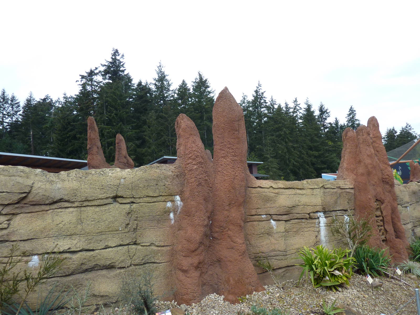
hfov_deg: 69.4
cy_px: 158
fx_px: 303
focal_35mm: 25
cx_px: 210
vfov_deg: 54.9
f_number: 3.3
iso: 125
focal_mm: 4.1
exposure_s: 1/500
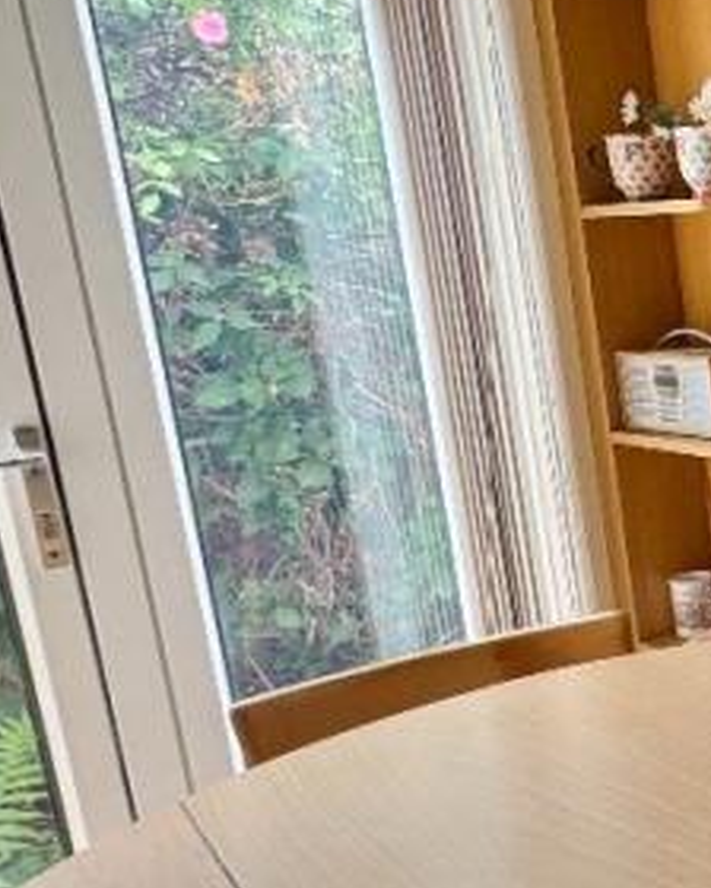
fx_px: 1315
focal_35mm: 50
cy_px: 457
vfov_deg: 37.3
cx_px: 1292
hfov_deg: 20.7
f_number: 2.2
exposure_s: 1/99
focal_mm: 2.22
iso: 200
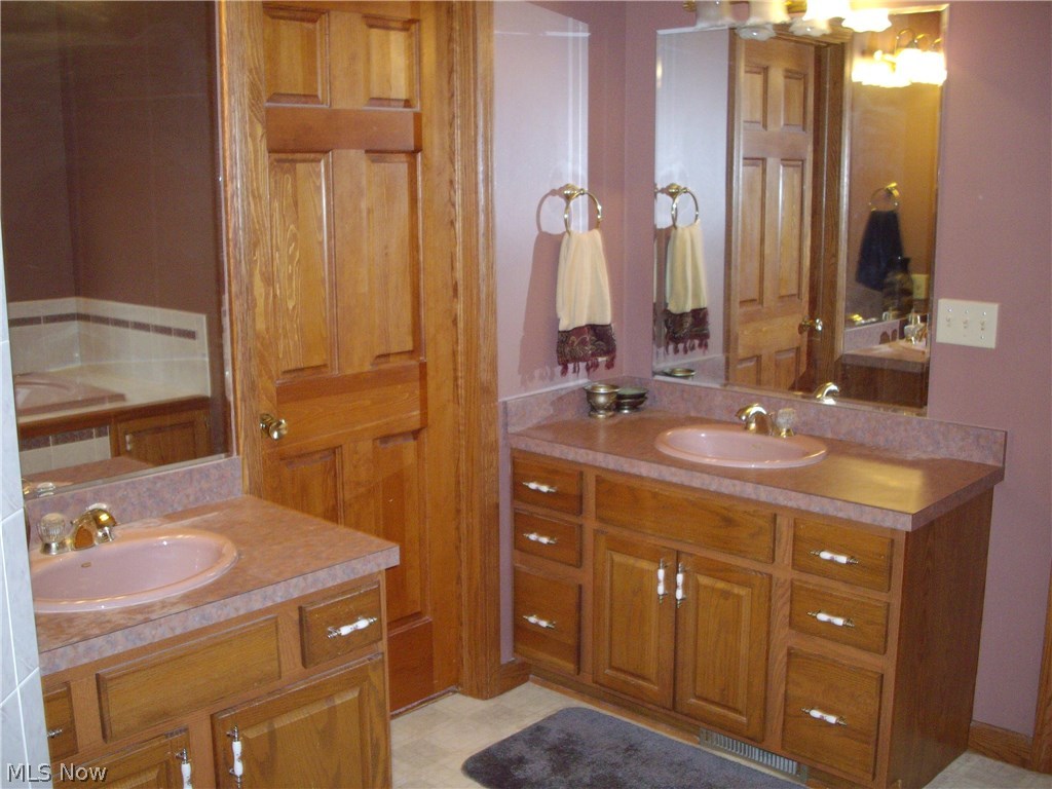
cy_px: 394
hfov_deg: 50.1
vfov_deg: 38.7
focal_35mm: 37
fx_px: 1124
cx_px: 526
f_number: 2.8
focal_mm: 6.2
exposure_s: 1/50
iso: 253
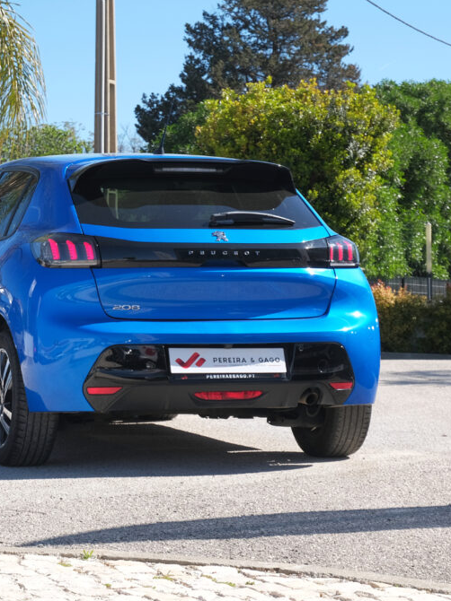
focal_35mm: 100
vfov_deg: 19.6
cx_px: 145
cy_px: 298
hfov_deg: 14.8
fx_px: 1738
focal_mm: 45
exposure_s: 1/160
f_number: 9
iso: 160
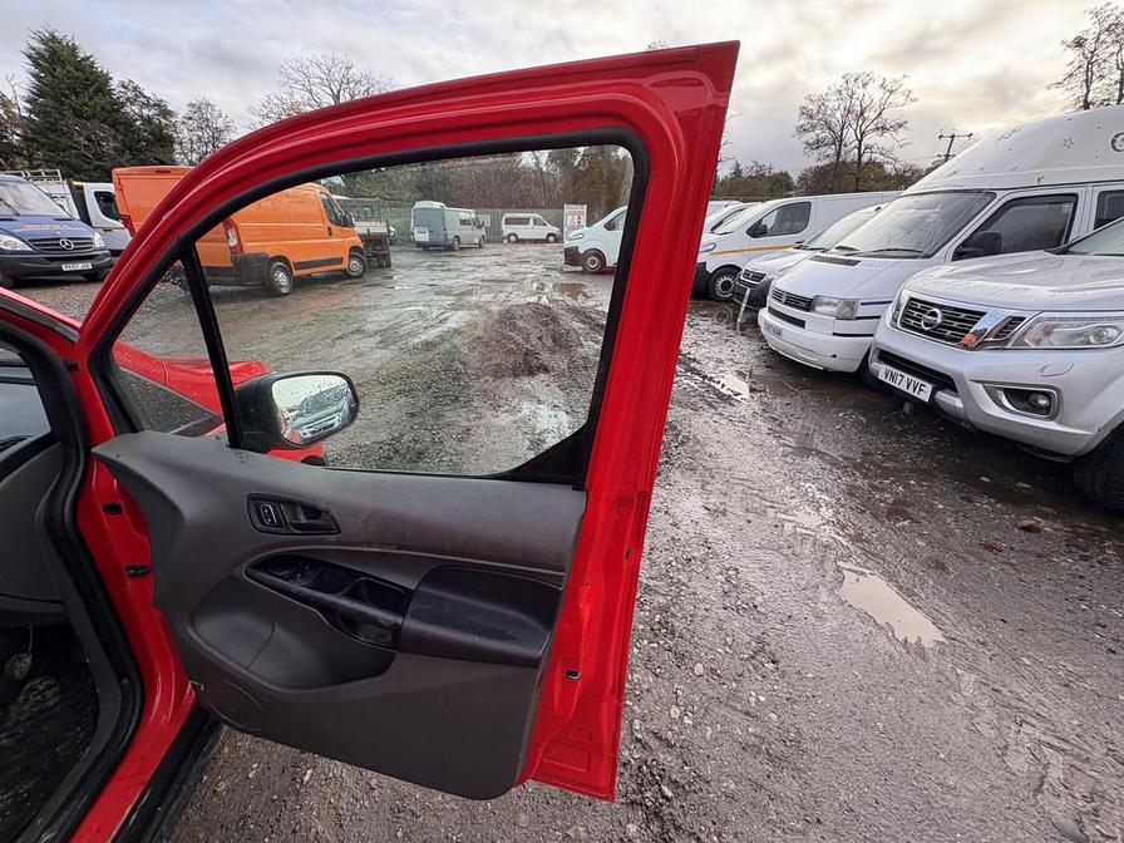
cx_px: 562
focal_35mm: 14
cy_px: 422
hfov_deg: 102.1
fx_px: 455
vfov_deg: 85.7
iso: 40
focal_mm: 2.22
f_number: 2.2
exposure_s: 1/174
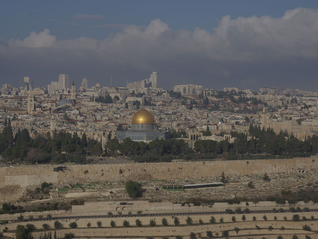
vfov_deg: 18.0
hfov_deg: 23.8
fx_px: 753
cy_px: 120
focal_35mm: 82
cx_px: 148
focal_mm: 50
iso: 160
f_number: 9
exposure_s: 1/1000
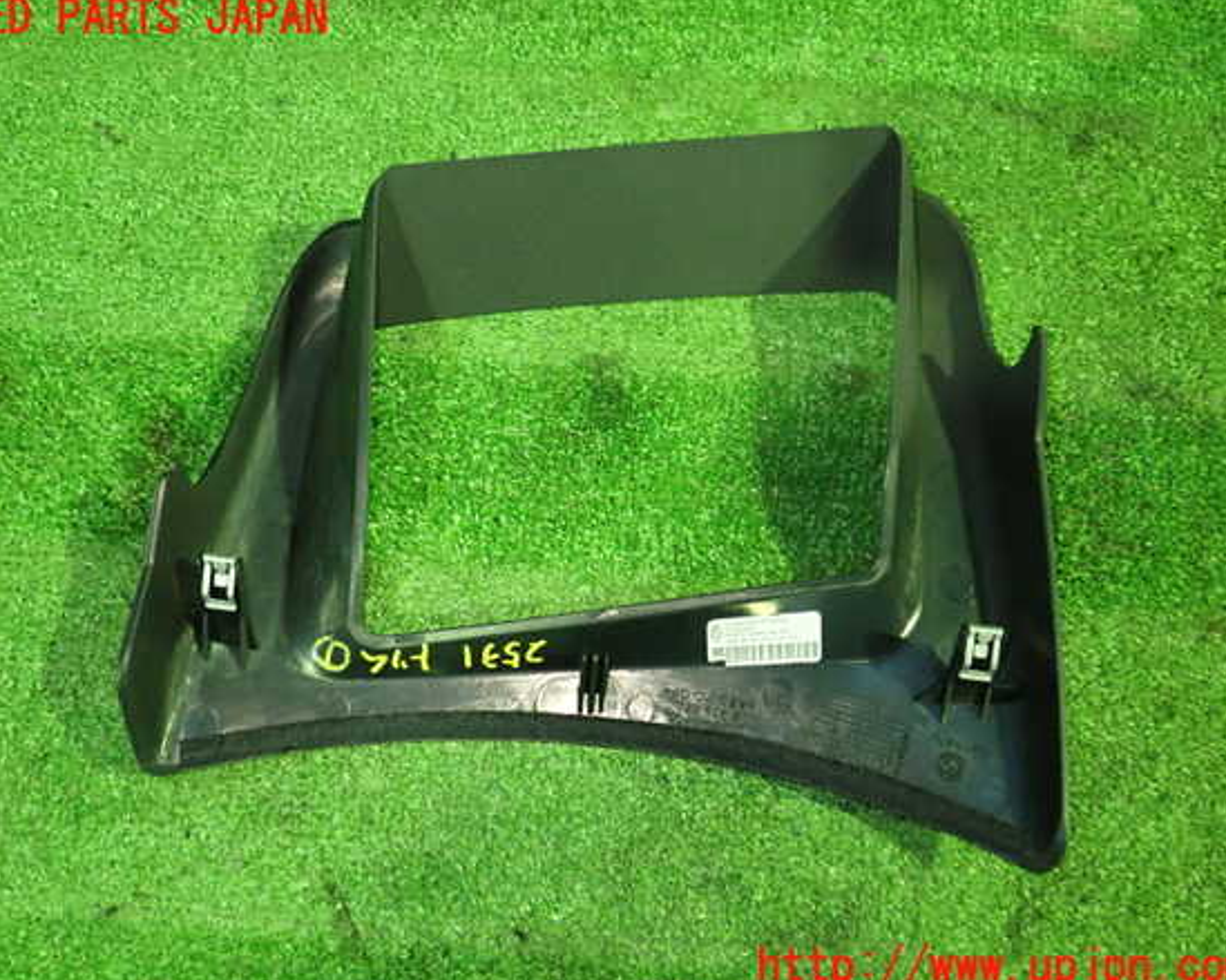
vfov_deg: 45.8
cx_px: 592
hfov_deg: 55.7
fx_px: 1161
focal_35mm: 32
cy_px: 493
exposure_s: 1/30
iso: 800
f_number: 2.3
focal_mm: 5.5
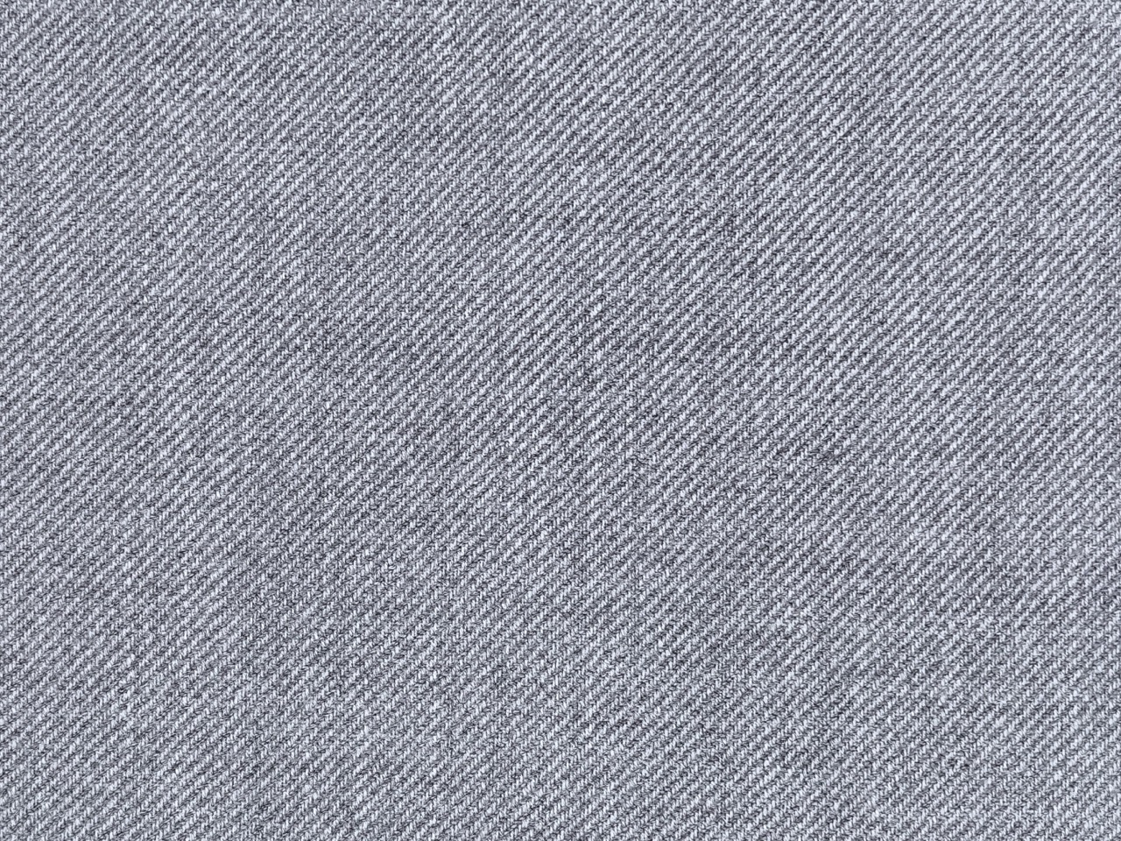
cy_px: 420
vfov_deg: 21.0
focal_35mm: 70
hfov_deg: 27.8
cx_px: 560
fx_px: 2267
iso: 404
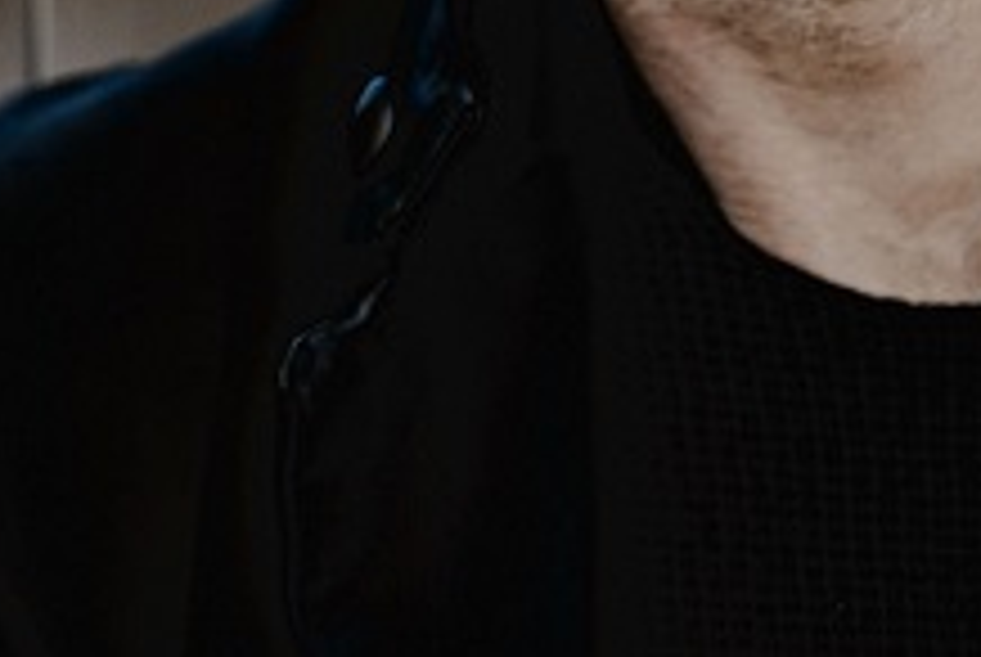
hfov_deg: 2.8
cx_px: 128
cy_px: -162
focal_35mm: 738
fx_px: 20137
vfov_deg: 1.9
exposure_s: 1/800
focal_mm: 135
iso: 250
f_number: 2
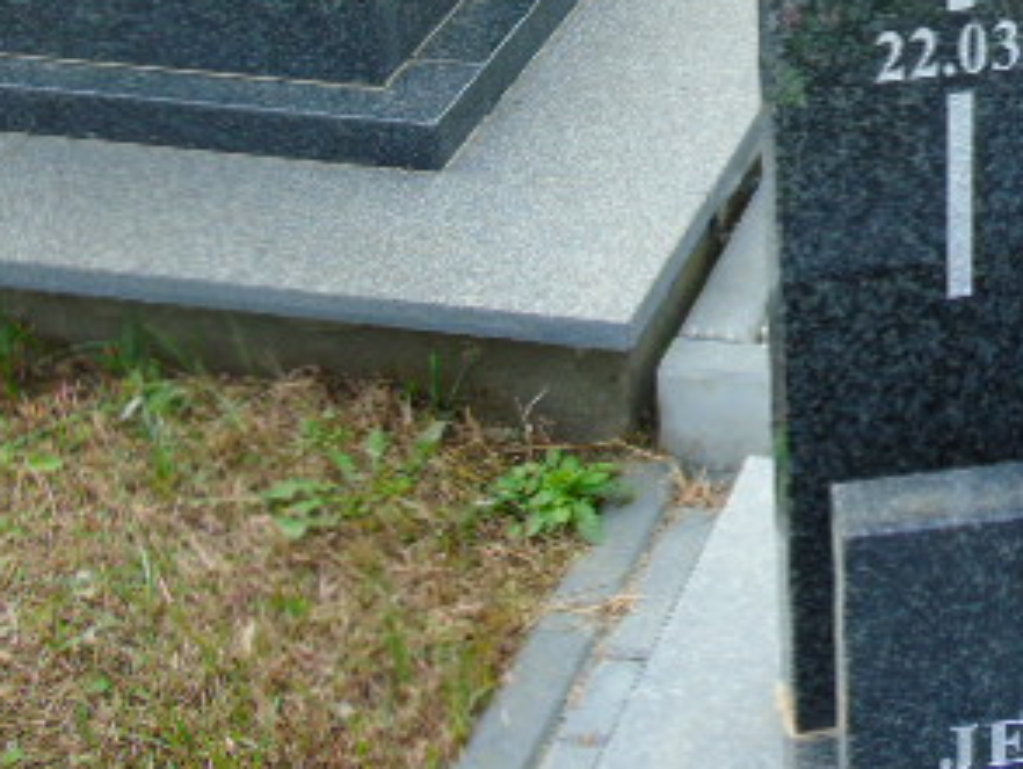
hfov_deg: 21.4
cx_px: 1096
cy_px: 3
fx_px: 2573
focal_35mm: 87
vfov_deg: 16.6
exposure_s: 1/60
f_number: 3.9
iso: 80
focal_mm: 7.1
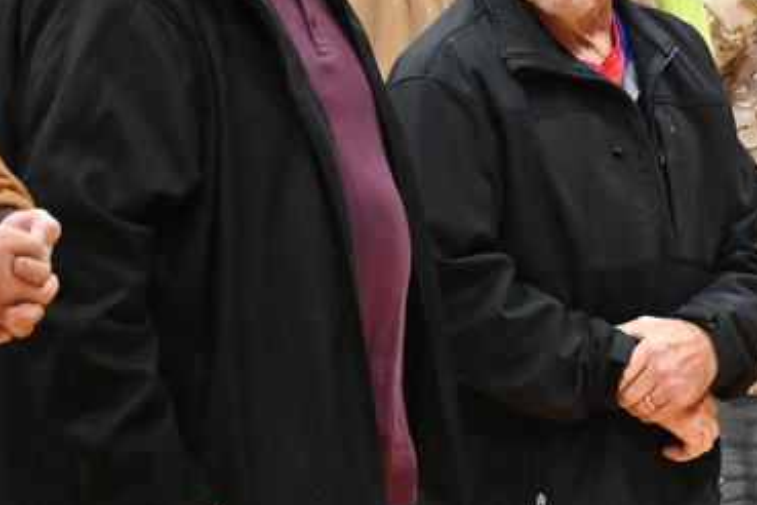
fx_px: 17515
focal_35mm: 833
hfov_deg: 2.5
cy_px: 167
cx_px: 966
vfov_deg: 1.7
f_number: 6
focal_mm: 200
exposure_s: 1/125
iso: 8000
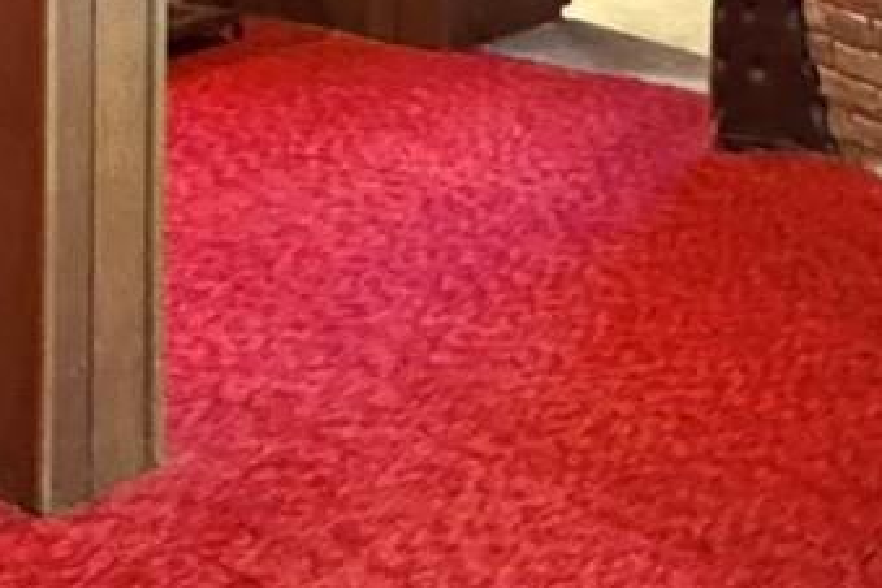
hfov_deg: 23.1
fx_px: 2156
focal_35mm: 88
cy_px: -476
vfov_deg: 13.8
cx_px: 364
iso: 1250
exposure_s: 1/30
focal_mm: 2.22
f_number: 2.2
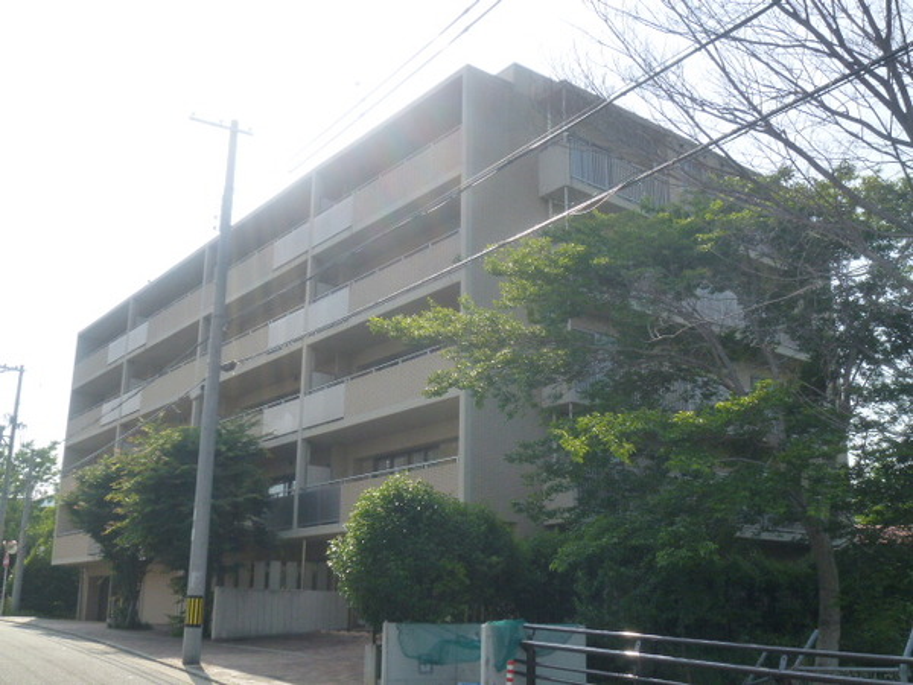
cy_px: 342
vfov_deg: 38.7
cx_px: 456
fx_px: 976
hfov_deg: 50.1
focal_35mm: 37
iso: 160
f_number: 5
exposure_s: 1/500
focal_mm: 6.5
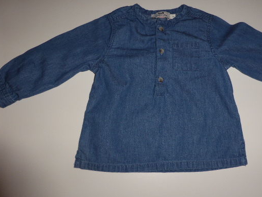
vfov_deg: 46.7
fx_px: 227
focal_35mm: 30
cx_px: 150
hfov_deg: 59.7
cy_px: 89
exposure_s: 1/60
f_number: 3.3
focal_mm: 4.3
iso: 100
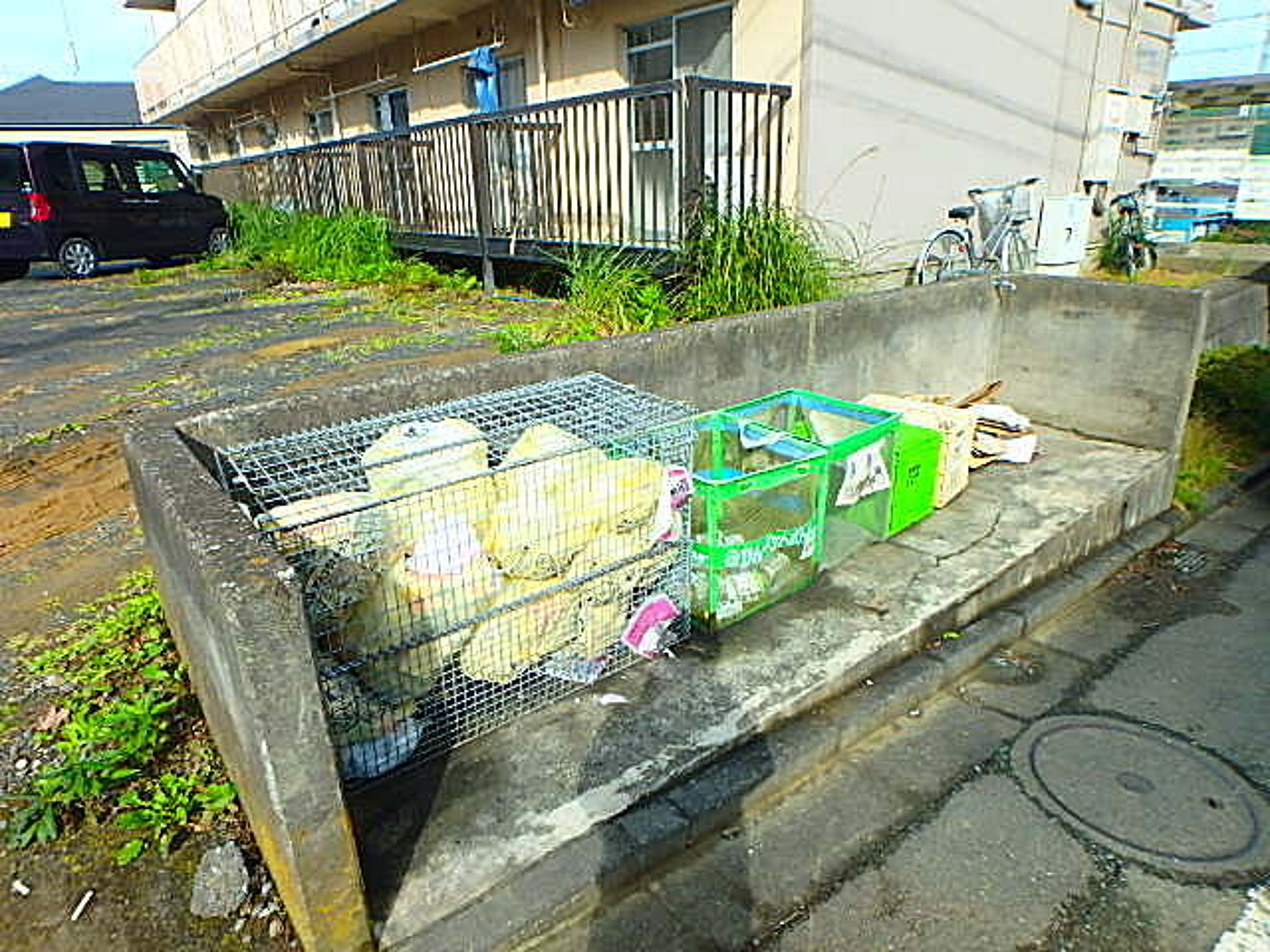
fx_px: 770
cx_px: 635
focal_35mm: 21
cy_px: 476
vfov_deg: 63.4
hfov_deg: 79.0
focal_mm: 3.7
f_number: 3.5
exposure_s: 1/500
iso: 125
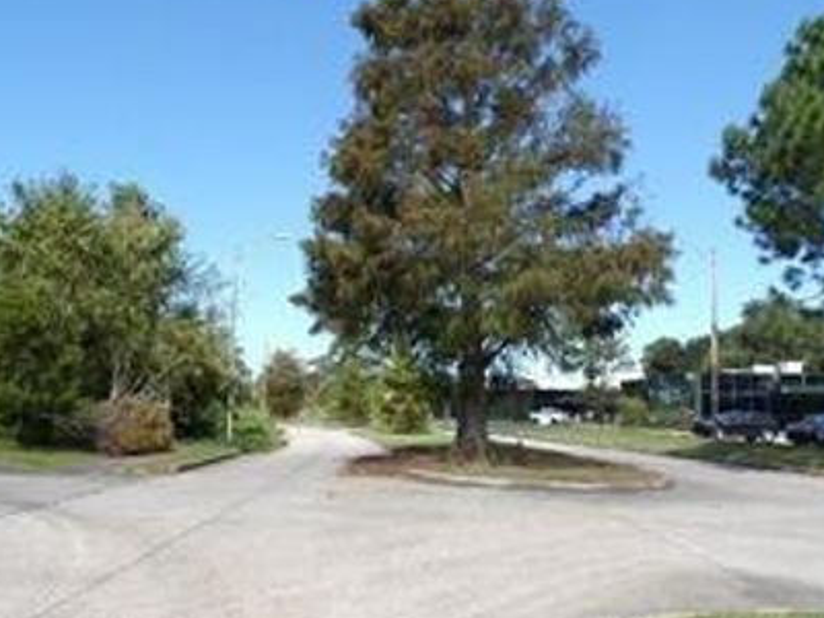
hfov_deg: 59.9
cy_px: 357
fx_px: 714
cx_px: 373
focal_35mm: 30
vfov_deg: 46.6
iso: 80
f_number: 5.8
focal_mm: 4.3
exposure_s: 1/240
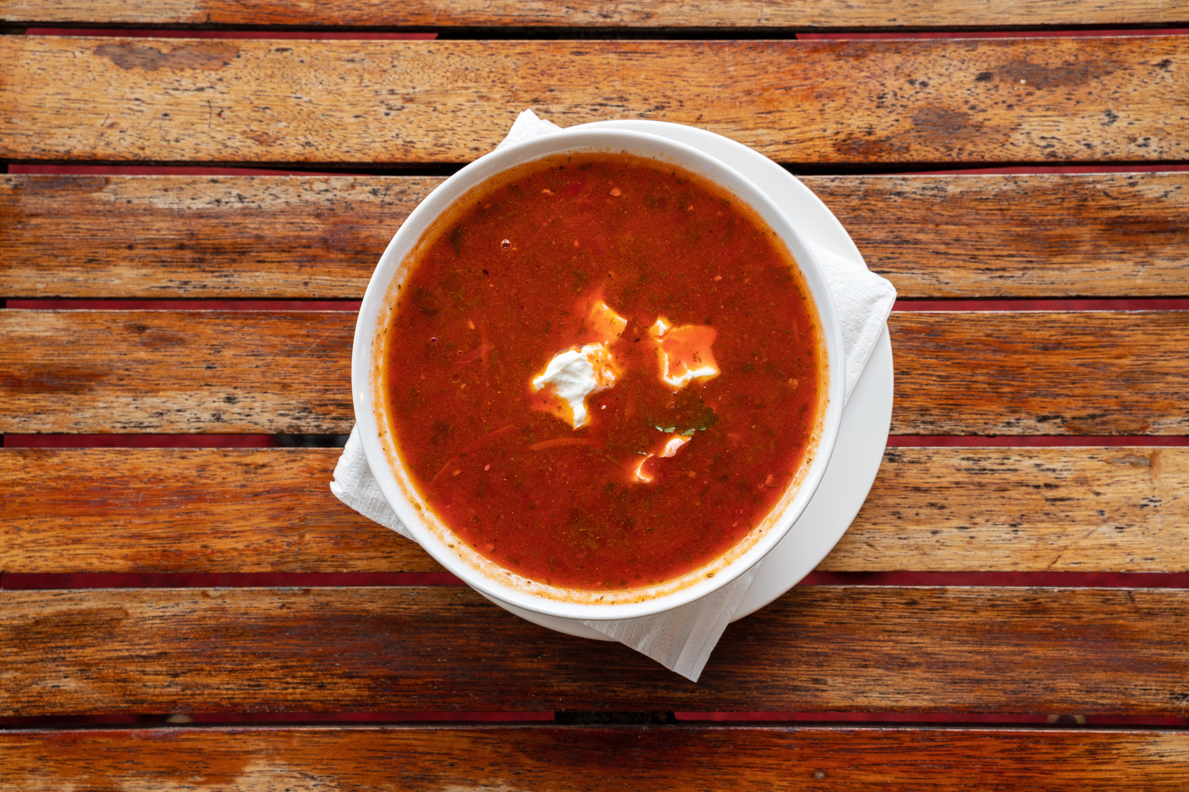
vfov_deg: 26.0
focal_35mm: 52
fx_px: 1717
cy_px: 396
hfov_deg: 38.2
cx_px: 594
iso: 320
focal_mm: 52
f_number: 8
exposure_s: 1/3
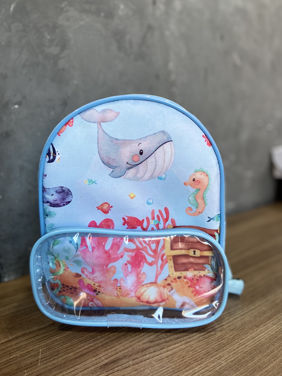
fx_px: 282
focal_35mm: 26
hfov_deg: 53.1
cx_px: 141
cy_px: 188
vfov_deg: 67.3
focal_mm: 4.25
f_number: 1.8
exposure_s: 1/60
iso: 100
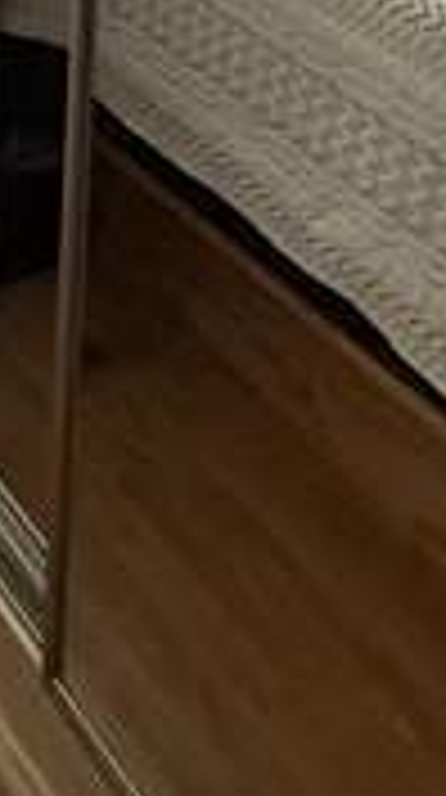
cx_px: 198
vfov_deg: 25.2
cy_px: -310
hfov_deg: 17.4
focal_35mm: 69
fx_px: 1457
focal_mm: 2.22
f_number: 2.2
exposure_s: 1/60
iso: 320
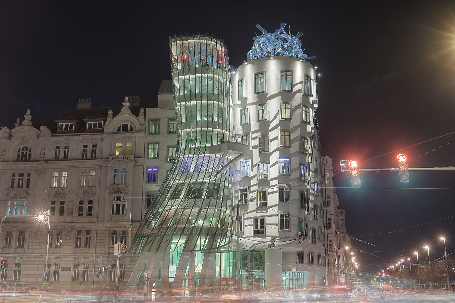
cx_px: 228
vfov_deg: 31.9
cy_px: 152
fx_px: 531
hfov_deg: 46.4
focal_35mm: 42
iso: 100
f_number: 16
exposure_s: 1
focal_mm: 42
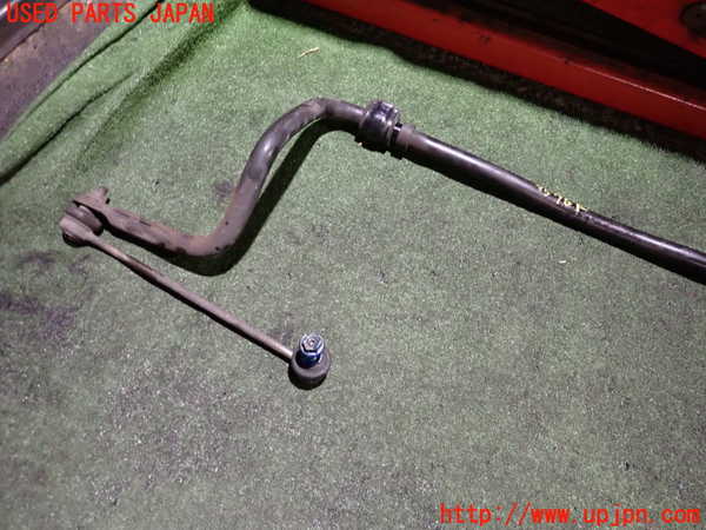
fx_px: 510
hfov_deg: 69.4
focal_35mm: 25
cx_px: 353
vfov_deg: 54.9
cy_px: 265
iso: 800
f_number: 2
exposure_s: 1/25
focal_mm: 4.5
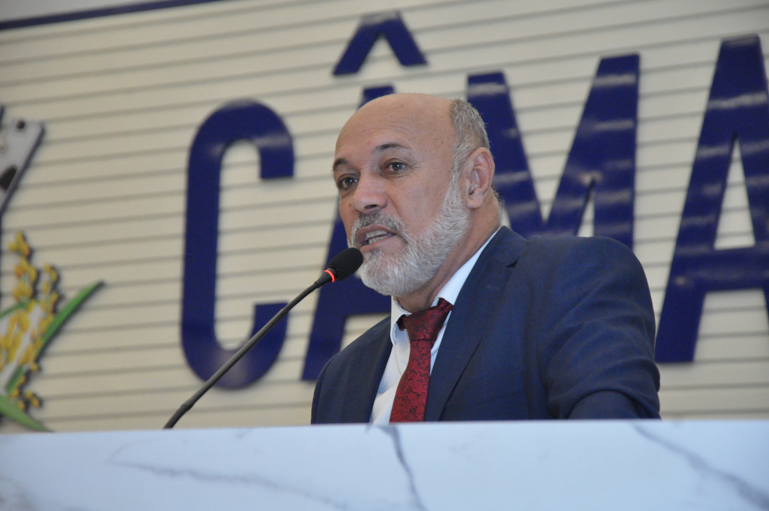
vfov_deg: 9.3
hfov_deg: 14.0
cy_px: 256
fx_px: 3136
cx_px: 384
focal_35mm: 147
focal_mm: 98
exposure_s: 1/125
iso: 3200
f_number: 5.6
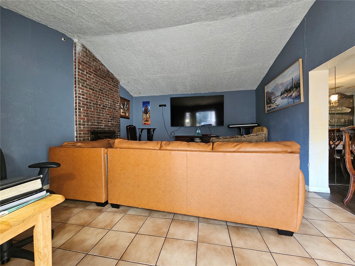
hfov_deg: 106.2
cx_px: 178
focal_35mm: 13
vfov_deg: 89.9
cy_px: 133
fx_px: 133
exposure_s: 1/40
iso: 320
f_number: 2.2
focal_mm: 2.2
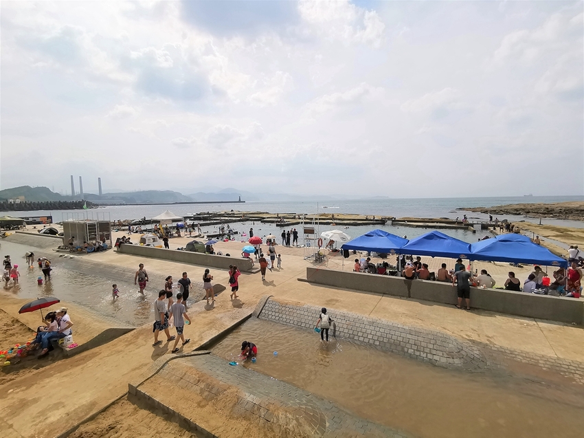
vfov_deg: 78.1
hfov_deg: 94.5
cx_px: 292
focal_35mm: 16
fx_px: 270
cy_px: 219
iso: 50
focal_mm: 2.35
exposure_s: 1/2793
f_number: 2.2
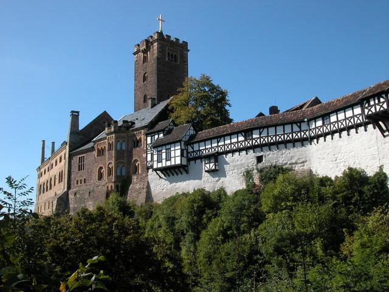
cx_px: 194
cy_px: 146
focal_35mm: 35
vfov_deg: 40.7
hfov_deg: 52.6
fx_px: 393
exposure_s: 1/289
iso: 100
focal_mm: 8.9
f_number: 6.3
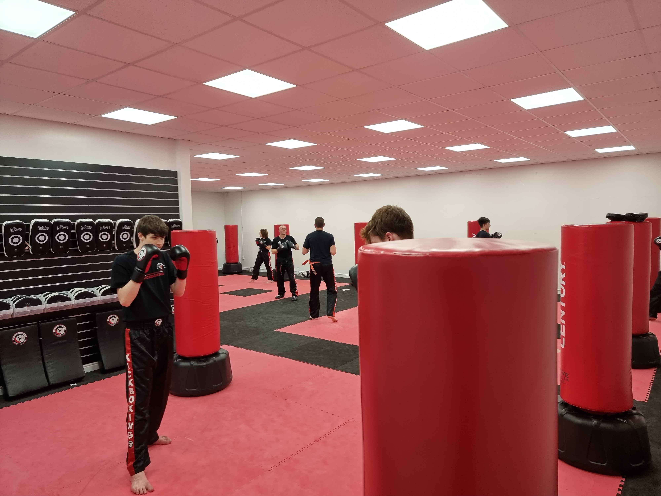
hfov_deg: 71.6
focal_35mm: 24
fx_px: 458
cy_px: 248
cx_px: 330
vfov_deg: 56.8
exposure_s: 1/100
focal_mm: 6.7
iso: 125
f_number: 1.8
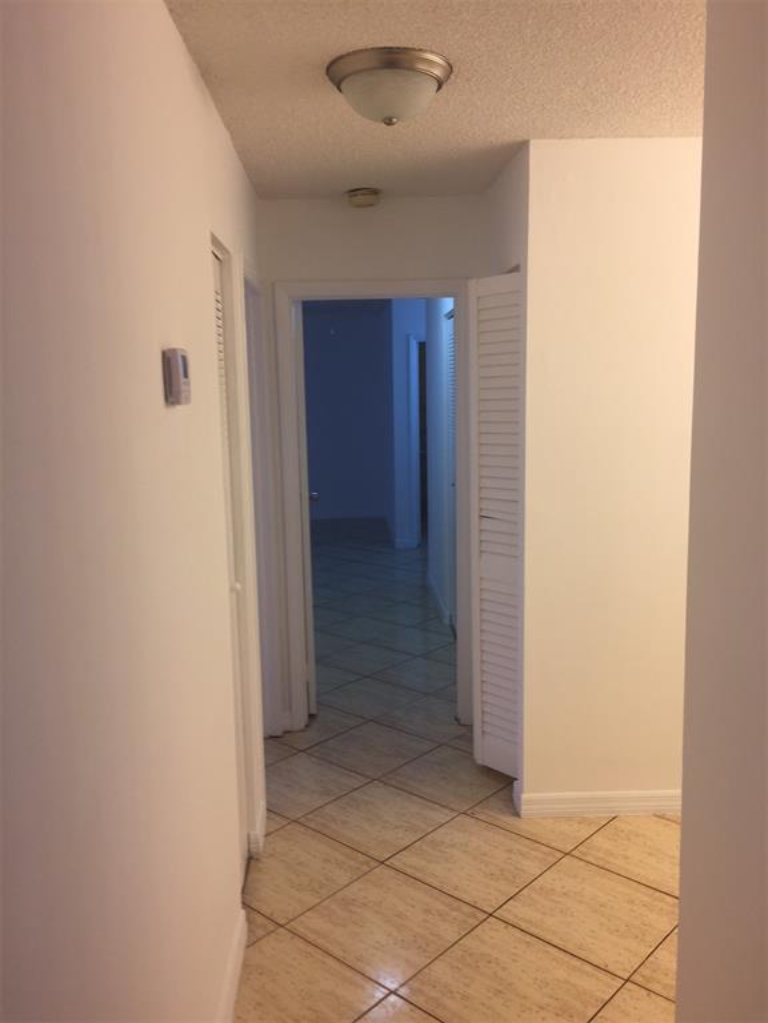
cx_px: 384
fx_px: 858
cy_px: 512
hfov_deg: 48.2
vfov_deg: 61.7
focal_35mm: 29
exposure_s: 1/60
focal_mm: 4.15
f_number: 2.2
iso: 32
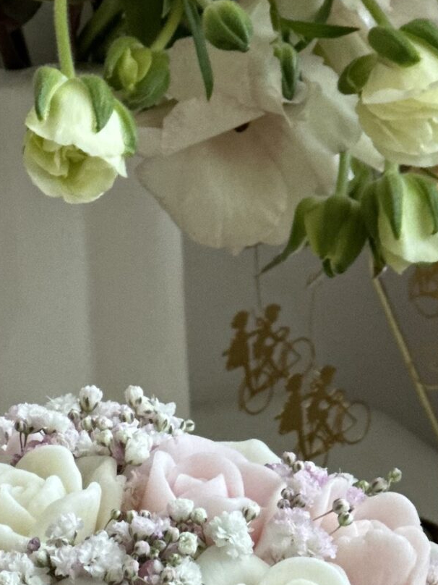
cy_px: 604
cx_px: 50
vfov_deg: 8.1
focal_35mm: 244
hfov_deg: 6.1
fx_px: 4116
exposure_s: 1/74
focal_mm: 9
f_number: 2.8
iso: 250
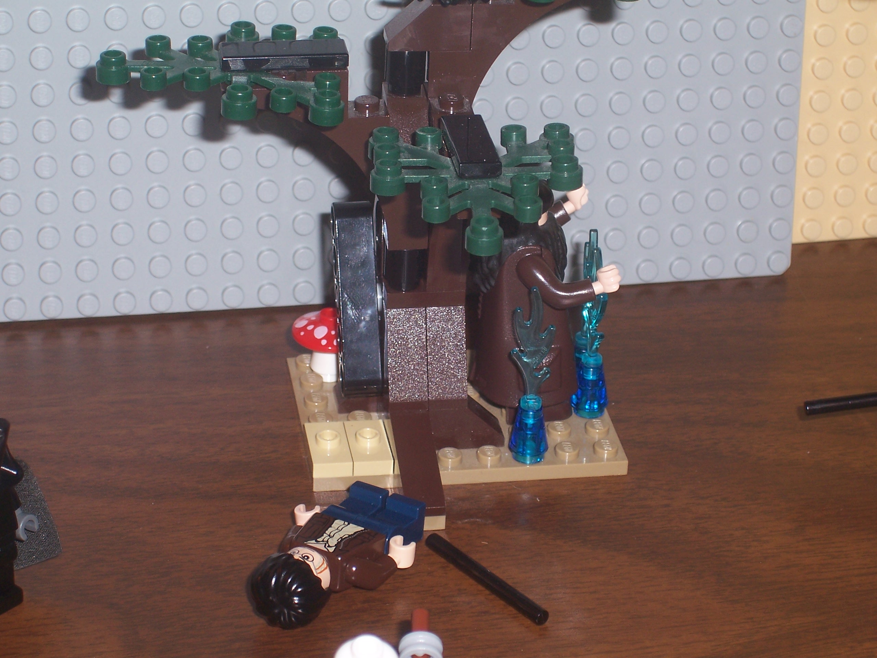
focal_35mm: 102
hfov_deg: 19.3
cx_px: 438
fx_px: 2584
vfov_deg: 14.5
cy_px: 329
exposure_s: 1/90
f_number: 4.6
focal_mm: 16.8
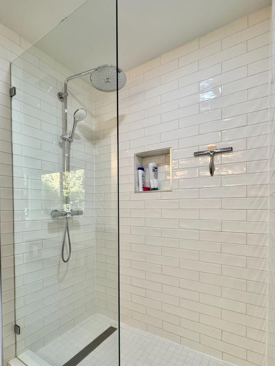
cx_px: 127
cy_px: 210
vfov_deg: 84.1
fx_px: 201
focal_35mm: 19
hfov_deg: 68.6
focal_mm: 2.22
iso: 200
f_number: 2.2
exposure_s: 1/120
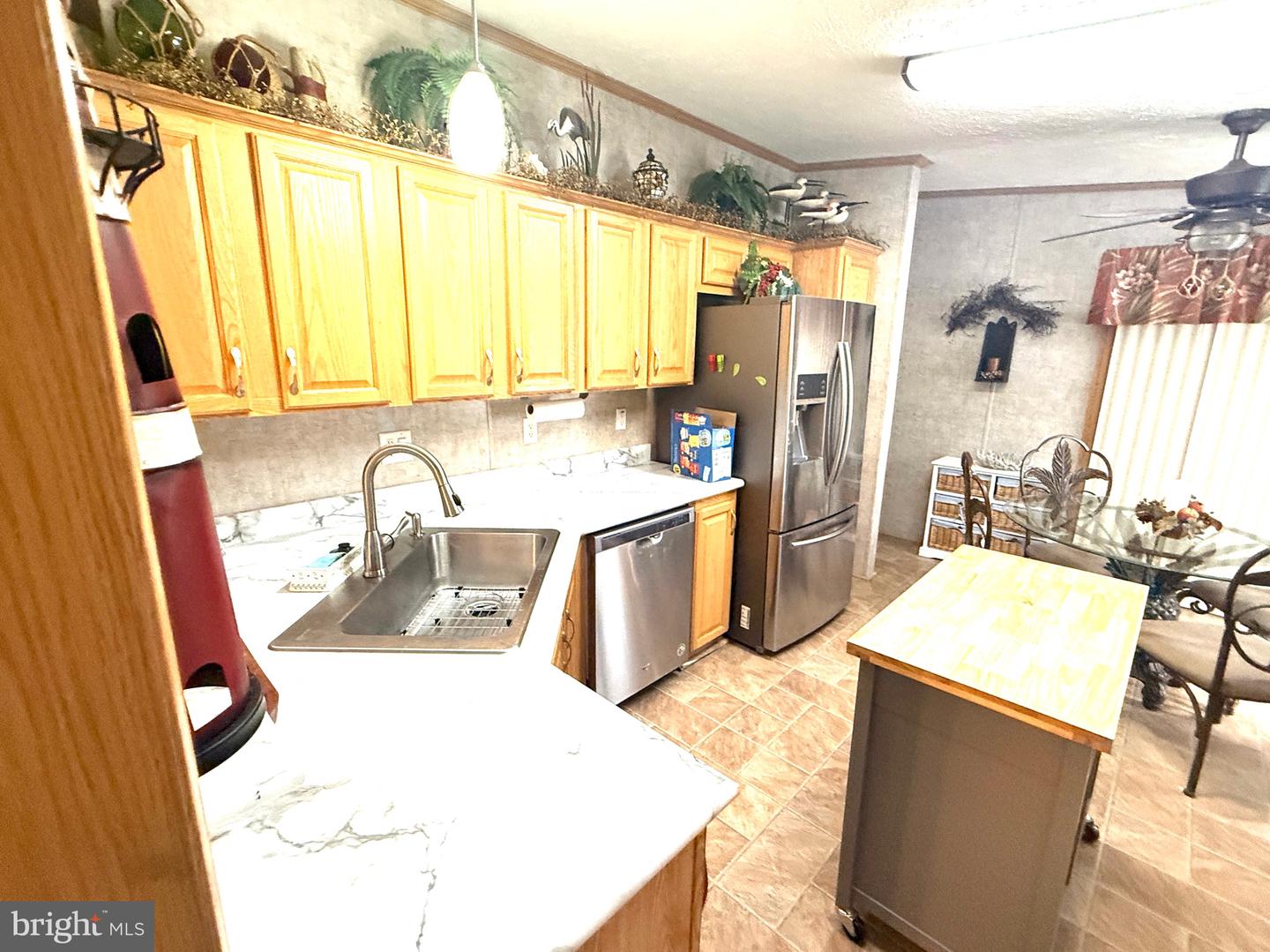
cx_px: 635
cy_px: 476
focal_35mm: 14
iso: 500
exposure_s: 1/60
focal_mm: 2.22
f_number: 2.2
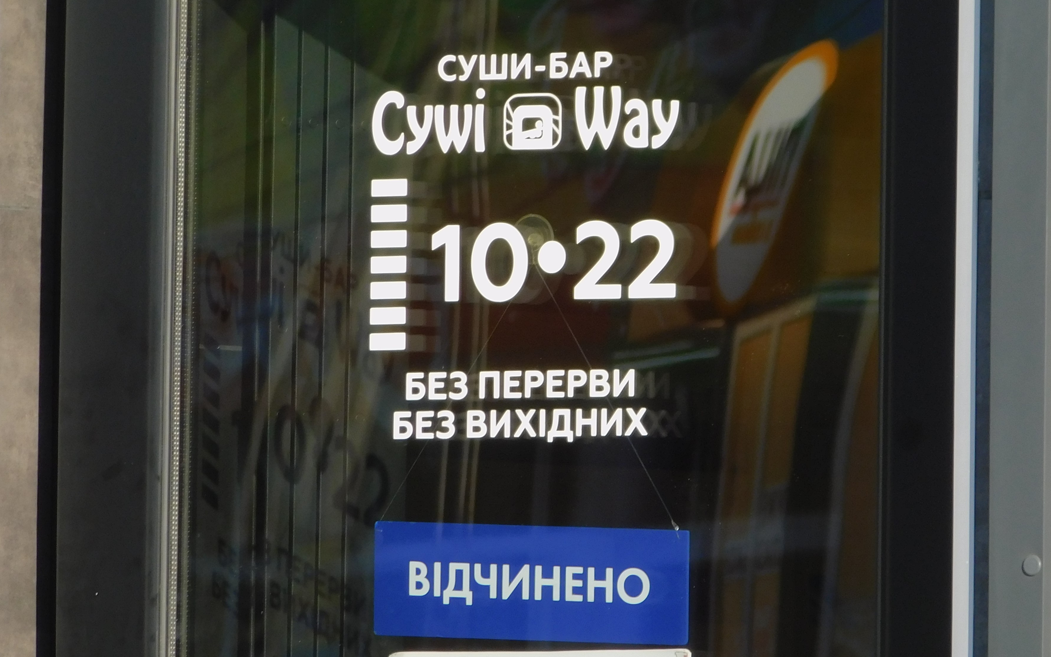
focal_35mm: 546
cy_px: 300
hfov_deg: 3.8
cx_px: 526
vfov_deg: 2.4
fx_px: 15640
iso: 125
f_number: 6
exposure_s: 1/250
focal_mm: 91.2
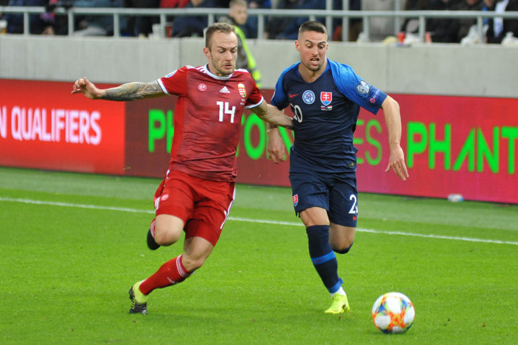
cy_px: 172
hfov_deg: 10.3
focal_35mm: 200
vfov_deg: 6.9
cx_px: 259
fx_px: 2878
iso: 1600
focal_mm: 200
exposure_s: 1/640
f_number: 3.2
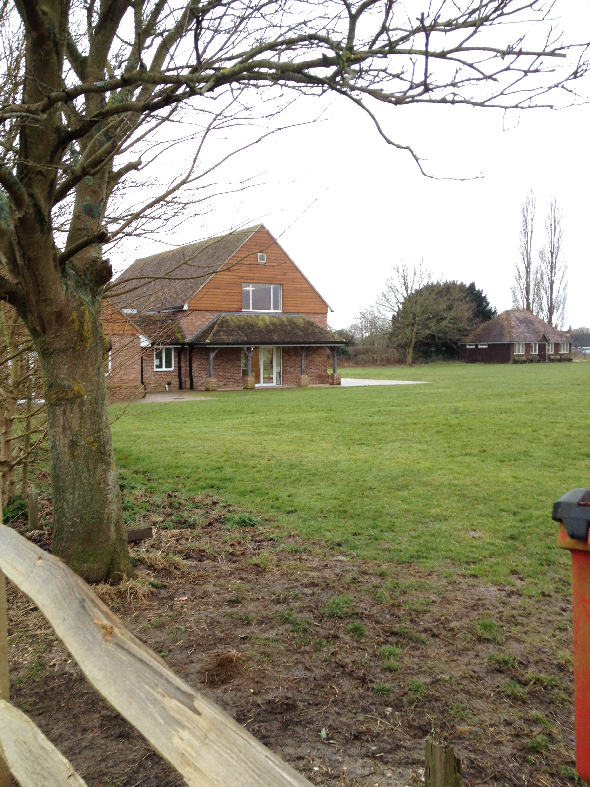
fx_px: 795
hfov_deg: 40.7
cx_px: 295
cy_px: 394
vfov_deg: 52.6
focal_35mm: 35
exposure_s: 1/151
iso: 50
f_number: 2.4
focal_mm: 4.28
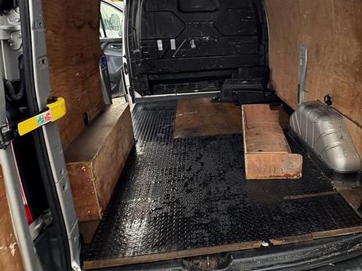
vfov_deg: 50.6
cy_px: 96
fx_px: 282
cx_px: 226
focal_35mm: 27
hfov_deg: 64.4
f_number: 2.2
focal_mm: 2.22
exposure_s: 1/105
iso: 125
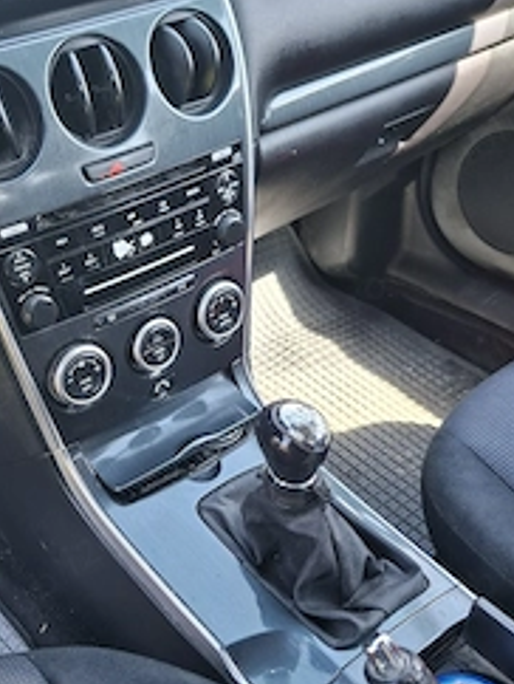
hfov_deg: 36.9
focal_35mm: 38
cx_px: 133
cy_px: 376
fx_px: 751
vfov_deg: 48.9
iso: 50
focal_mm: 5.54
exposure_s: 1/100
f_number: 1.8
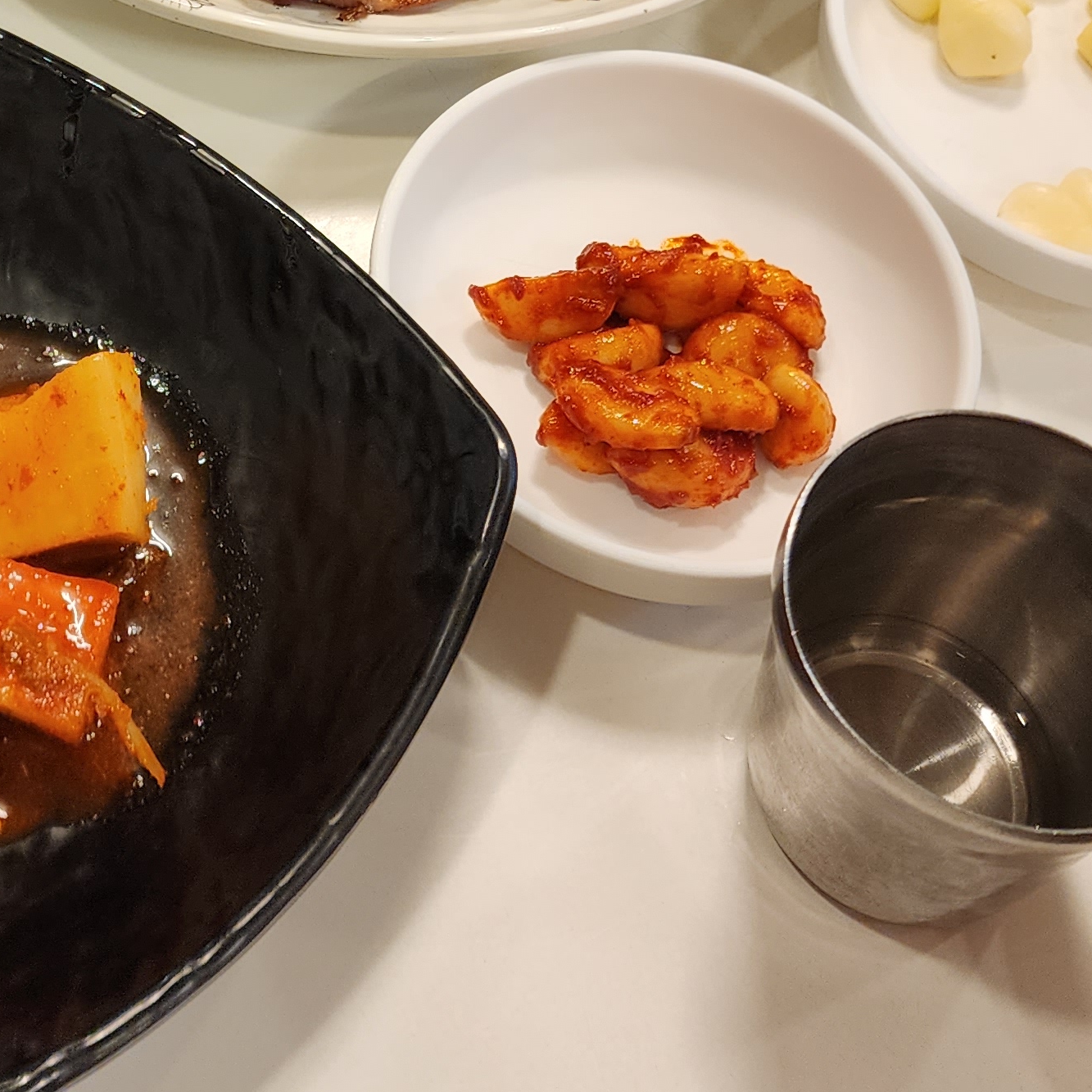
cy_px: -34
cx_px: 213
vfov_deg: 26.5
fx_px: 2177
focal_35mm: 61
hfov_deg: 27.6
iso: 160
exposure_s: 1/120
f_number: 1.8
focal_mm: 6.4
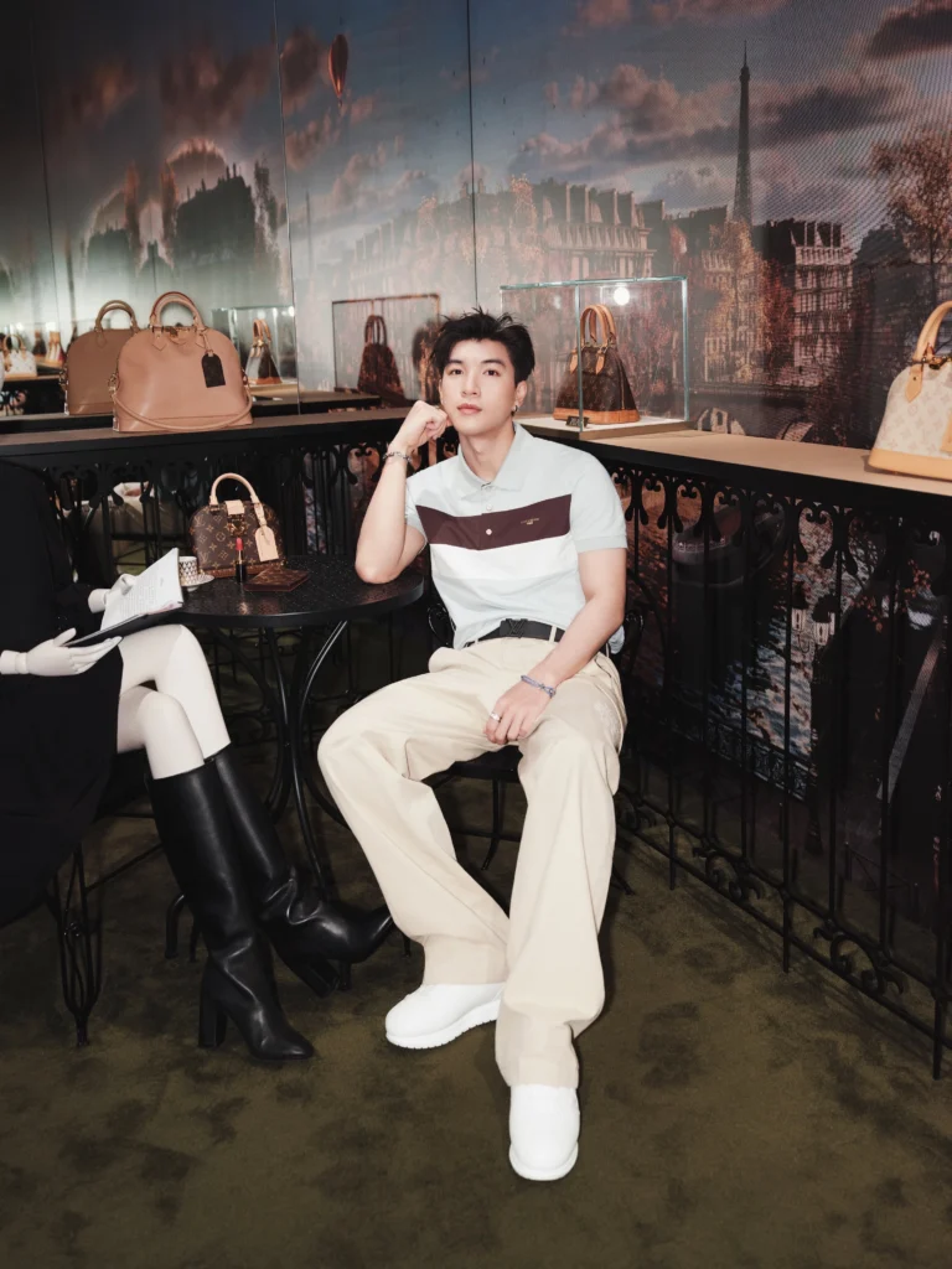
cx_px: 476
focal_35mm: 36
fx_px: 1320
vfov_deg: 51.4
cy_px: 634
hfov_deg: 39.7
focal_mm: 45
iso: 800
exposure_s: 1/125
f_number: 4
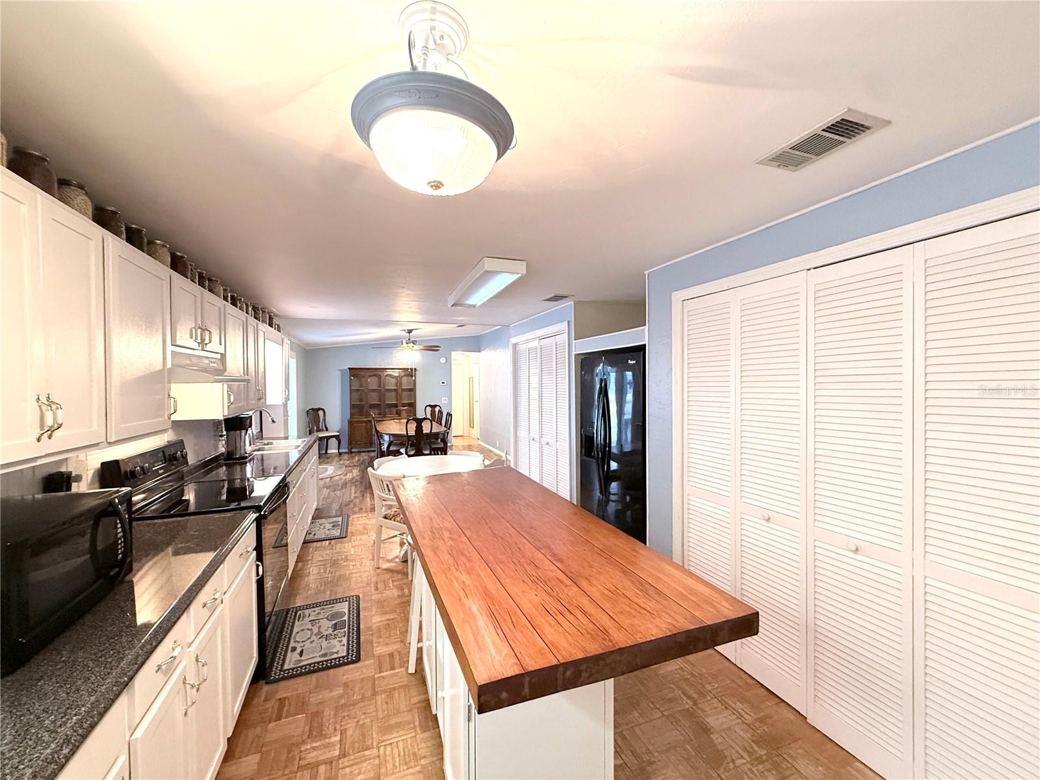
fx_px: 421
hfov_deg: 102.1
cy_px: 390
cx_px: 520
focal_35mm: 14
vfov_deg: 85.7
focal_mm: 2.22
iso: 500
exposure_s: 1/60
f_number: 2.2
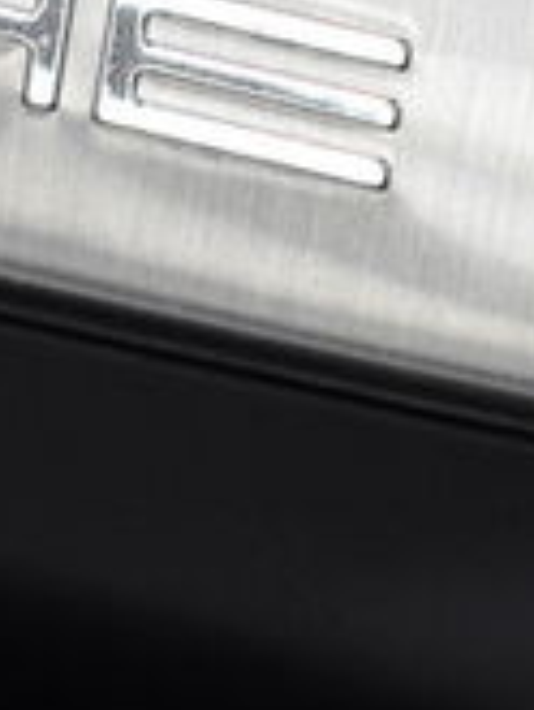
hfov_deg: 3.4
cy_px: -374
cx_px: -439
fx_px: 8813
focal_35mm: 429
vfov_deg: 4.6
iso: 1000
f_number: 5.3
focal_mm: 48
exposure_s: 1/80
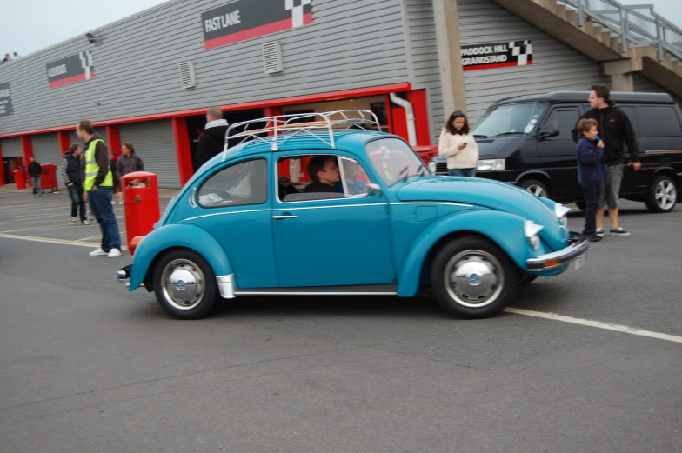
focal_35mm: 52
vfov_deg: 25.9
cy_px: 223
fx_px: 984
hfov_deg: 38.2
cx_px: 339
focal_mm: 34
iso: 400
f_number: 4.5
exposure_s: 1/60
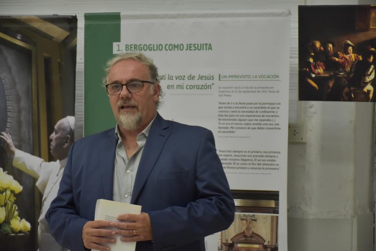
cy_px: 126
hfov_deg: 15.2
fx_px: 1410
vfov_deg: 10.2
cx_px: 188
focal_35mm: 135
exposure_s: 1/125
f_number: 5.3
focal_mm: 90
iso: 1600
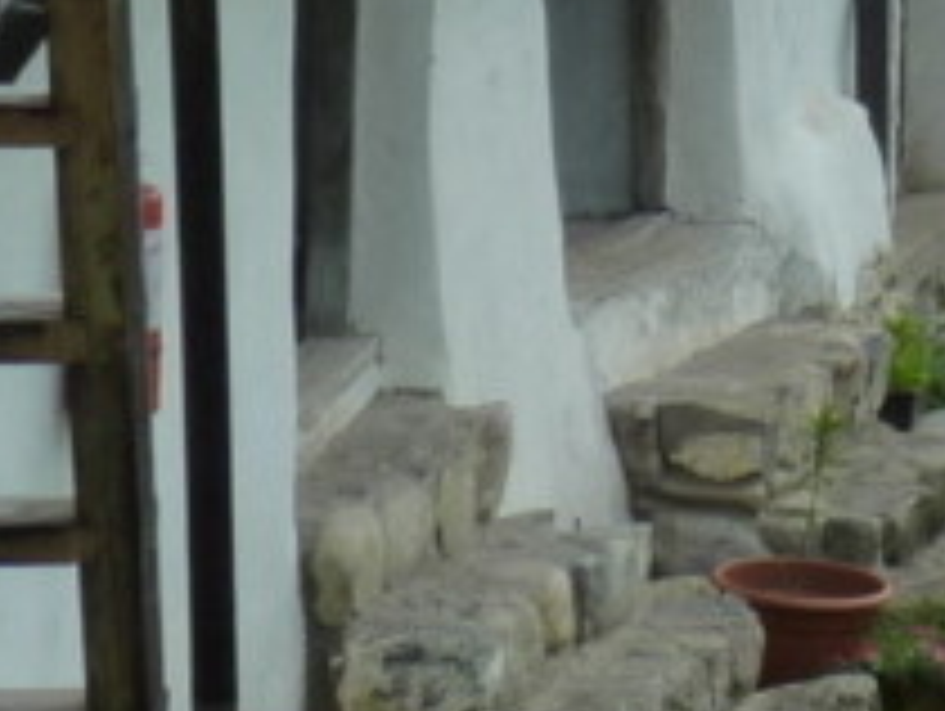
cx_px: 1670
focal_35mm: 201
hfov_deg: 9.4
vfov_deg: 6.8
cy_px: -1318
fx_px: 5493
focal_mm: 5.9
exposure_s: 1/200
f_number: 5.6
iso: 125
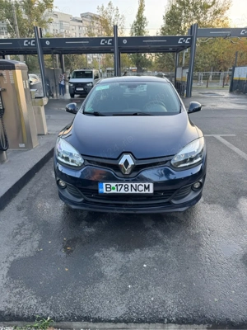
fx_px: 228
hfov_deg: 56.8
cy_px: 165
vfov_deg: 71.6
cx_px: 124
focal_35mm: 24
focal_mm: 6.76
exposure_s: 1/121
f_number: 1.78
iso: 64
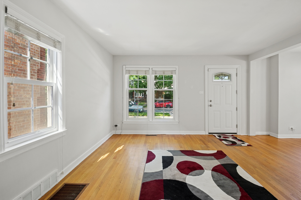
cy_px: 100
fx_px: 125
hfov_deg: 100.4
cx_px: 150
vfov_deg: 77.2
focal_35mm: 15
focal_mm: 10
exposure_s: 1/5
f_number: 11
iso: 200
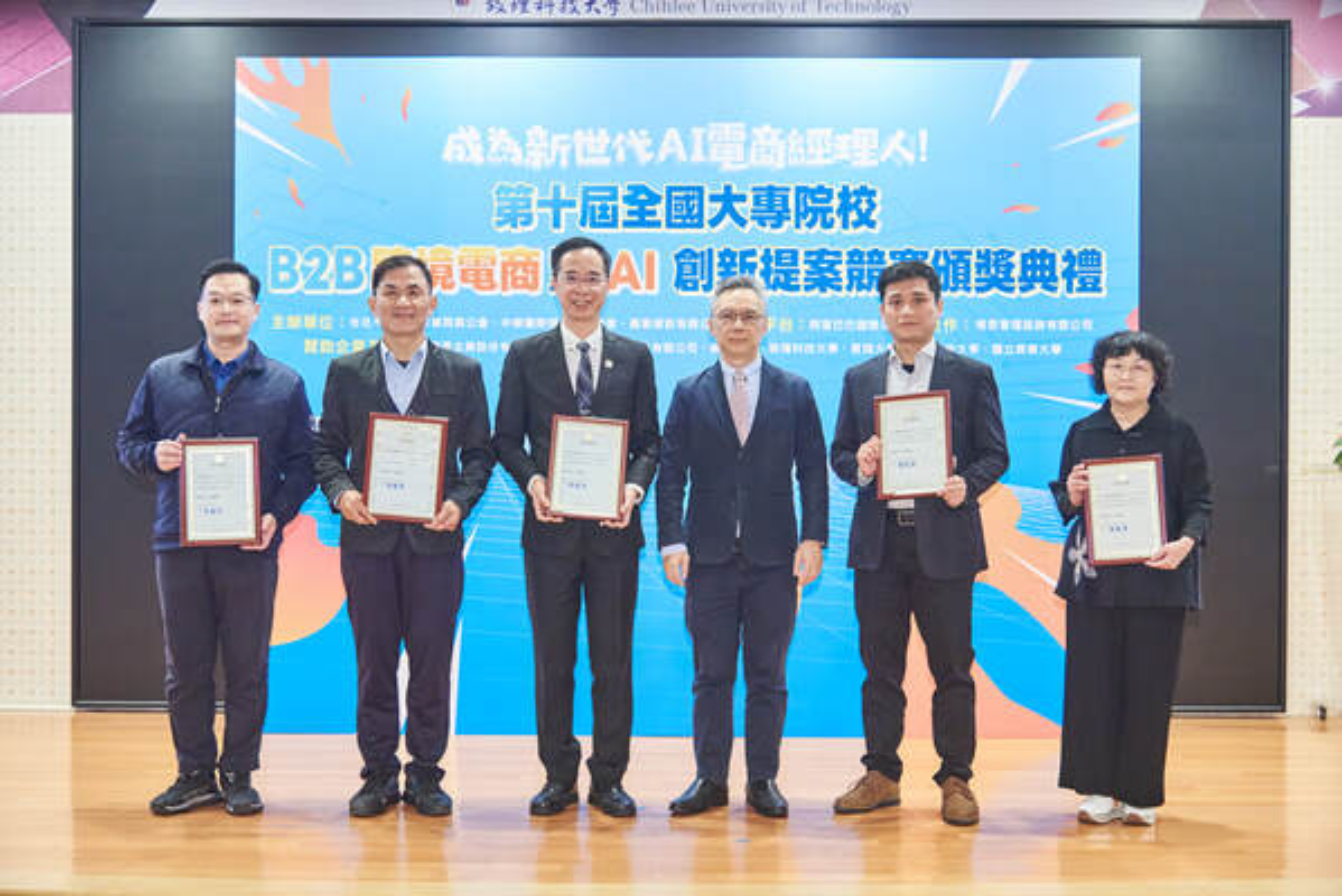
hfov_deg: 41.1
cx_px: 671
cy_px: 448
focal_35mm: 48
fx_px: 1790
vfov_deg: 28.1
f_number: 4
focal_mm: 48
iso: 1600
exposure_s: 1/125
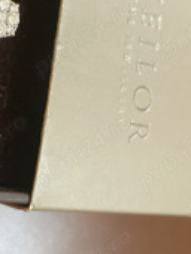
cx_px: 30
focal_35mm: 61
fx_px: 448
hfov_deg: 23.6
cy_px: 63
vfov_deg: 31.1
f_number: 1.6
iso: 125
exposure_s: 1/104
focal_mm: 4.2
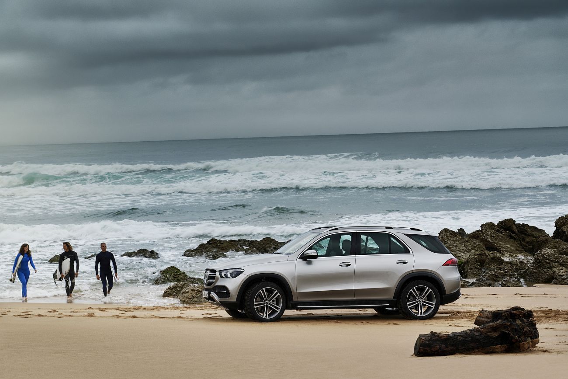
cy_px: 190
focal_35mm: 100
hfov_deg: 20.4
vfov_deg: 13.7
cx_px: 284
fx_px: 1578
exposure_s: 1/20
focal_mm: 100
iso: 200
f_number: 9
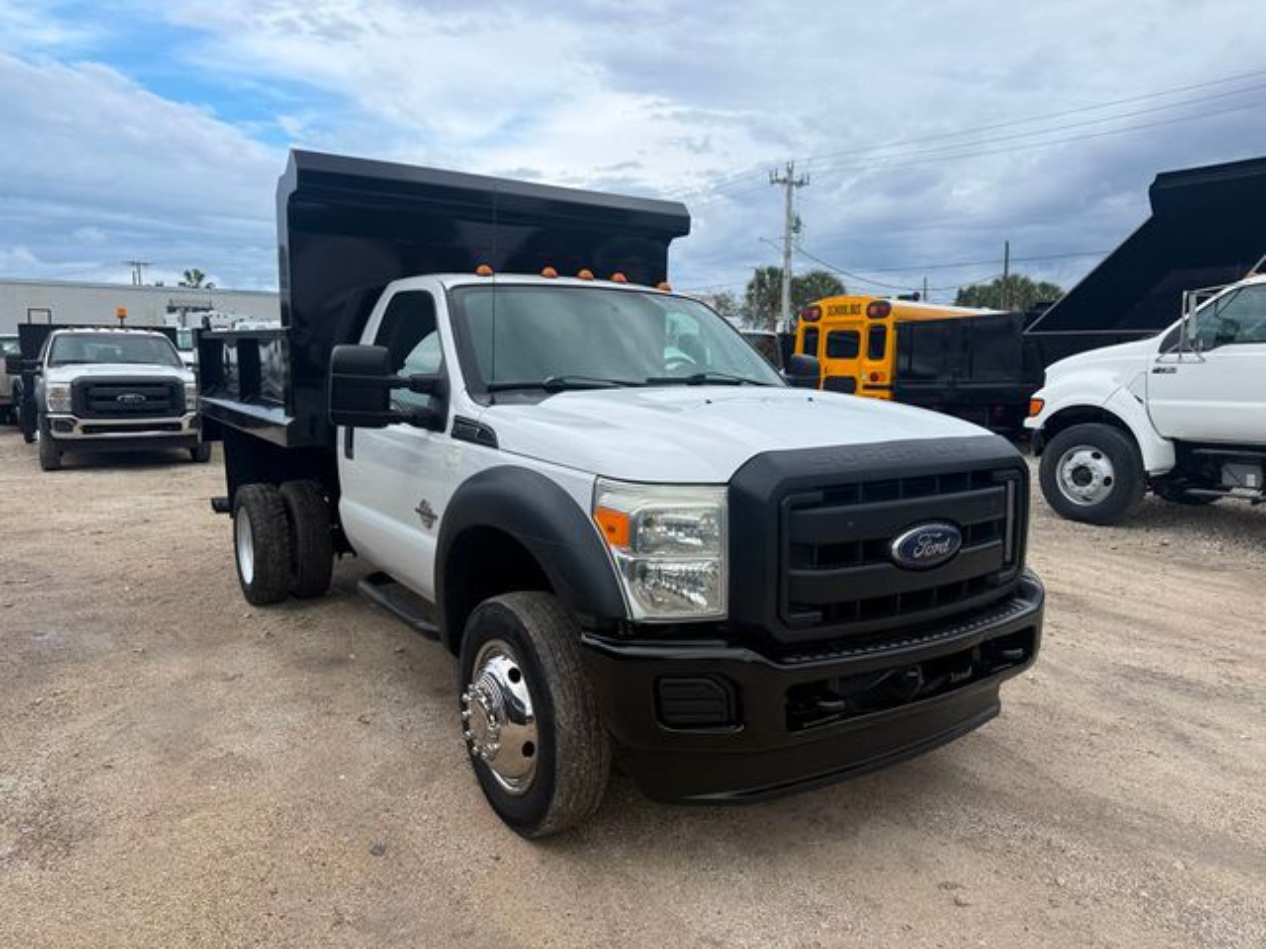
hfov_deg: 71.6
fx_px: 878
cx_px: 633
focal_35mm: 24
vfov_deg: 56.8
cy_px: 474
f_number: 1.78
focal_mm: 6.76
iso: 80
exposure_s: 1/2370
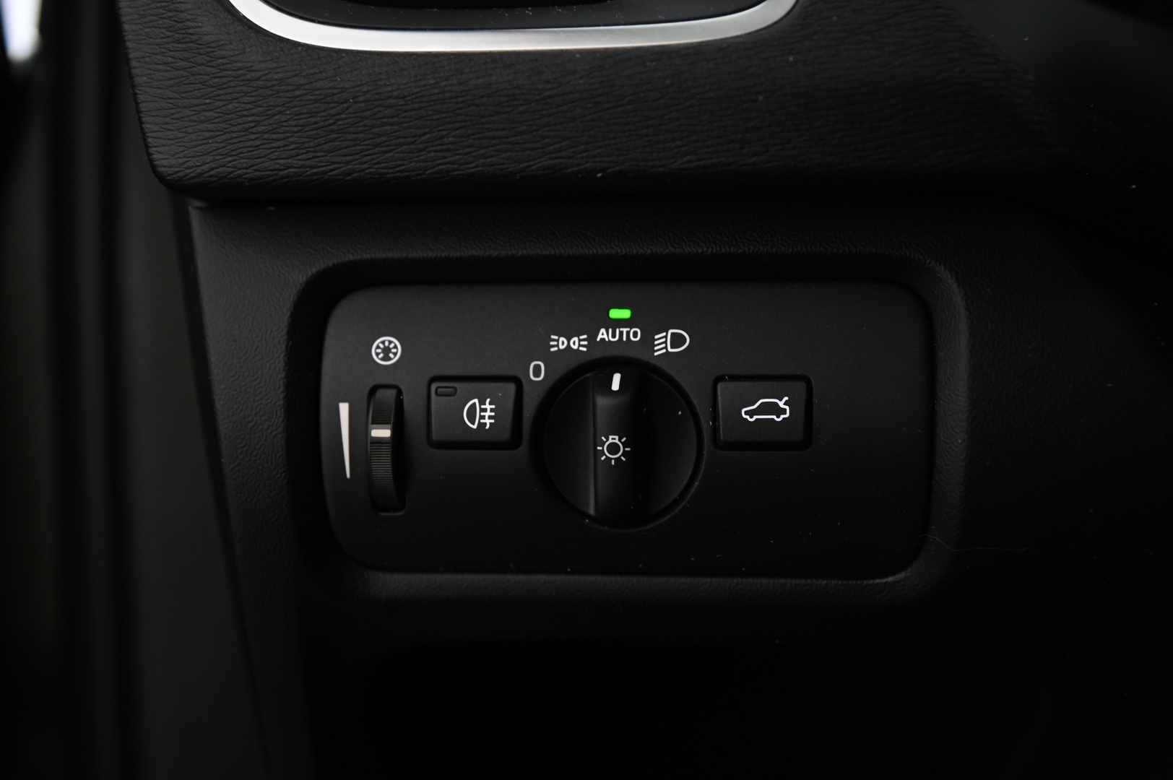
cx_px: 586
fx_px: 1888
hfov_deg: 34.5
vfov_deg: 23.3
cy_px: 390
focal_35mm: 58
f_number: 4
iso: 2000
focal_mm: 58
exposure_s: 1/25
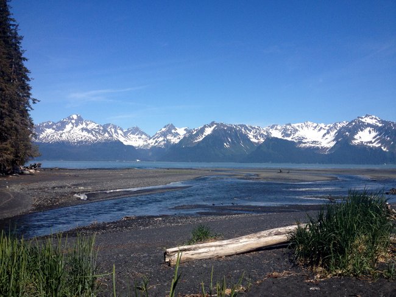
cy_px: 148
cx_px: 198
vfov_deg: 40.7
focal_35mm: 35
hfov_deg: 52.6
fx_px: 401
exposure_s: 1/2304
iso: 50
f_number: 2.4
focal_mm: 4.28
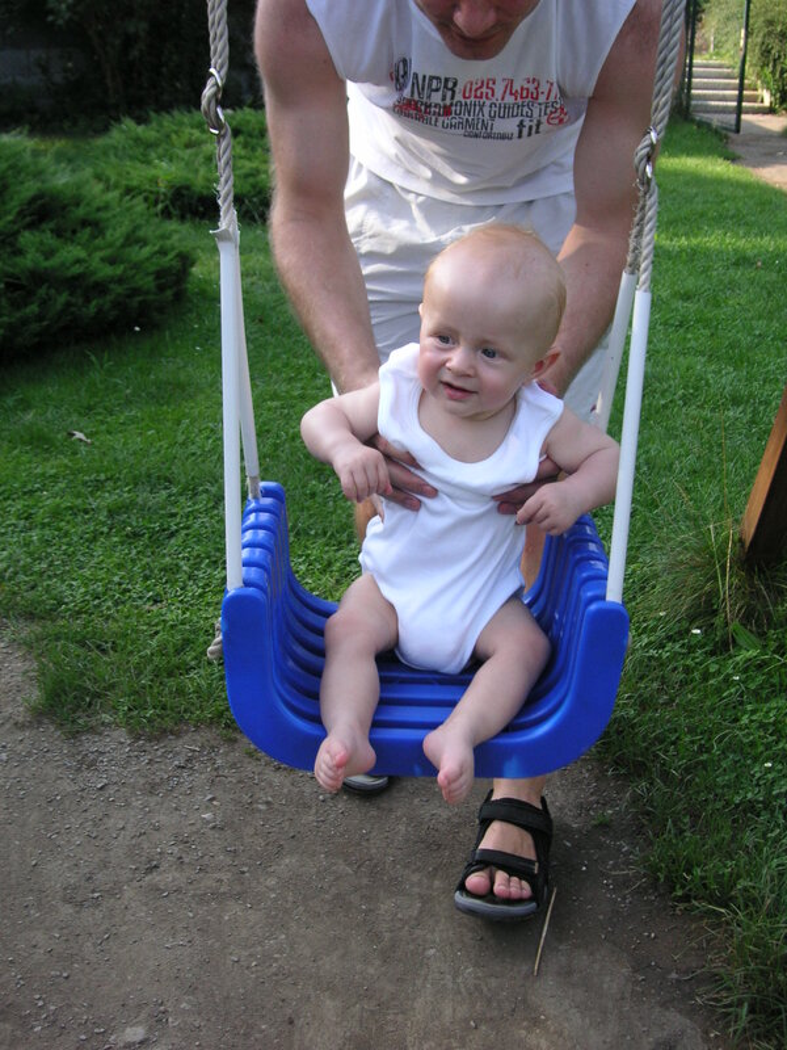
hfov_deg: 35.1
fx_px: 1243
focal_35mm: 41
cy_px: 525
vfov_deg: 45.8
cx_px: 394
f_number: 3
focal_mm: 6.9
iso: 50
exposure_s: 1/180
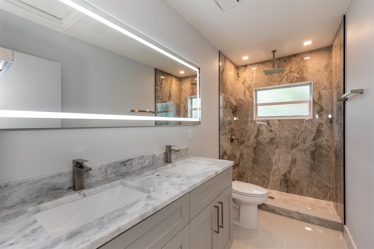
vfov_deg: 73.8
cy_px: 124
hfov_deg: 96.7
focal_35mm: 16
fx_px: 166
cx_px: 187
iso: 100
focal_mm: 16
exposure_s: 1/13
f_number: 9
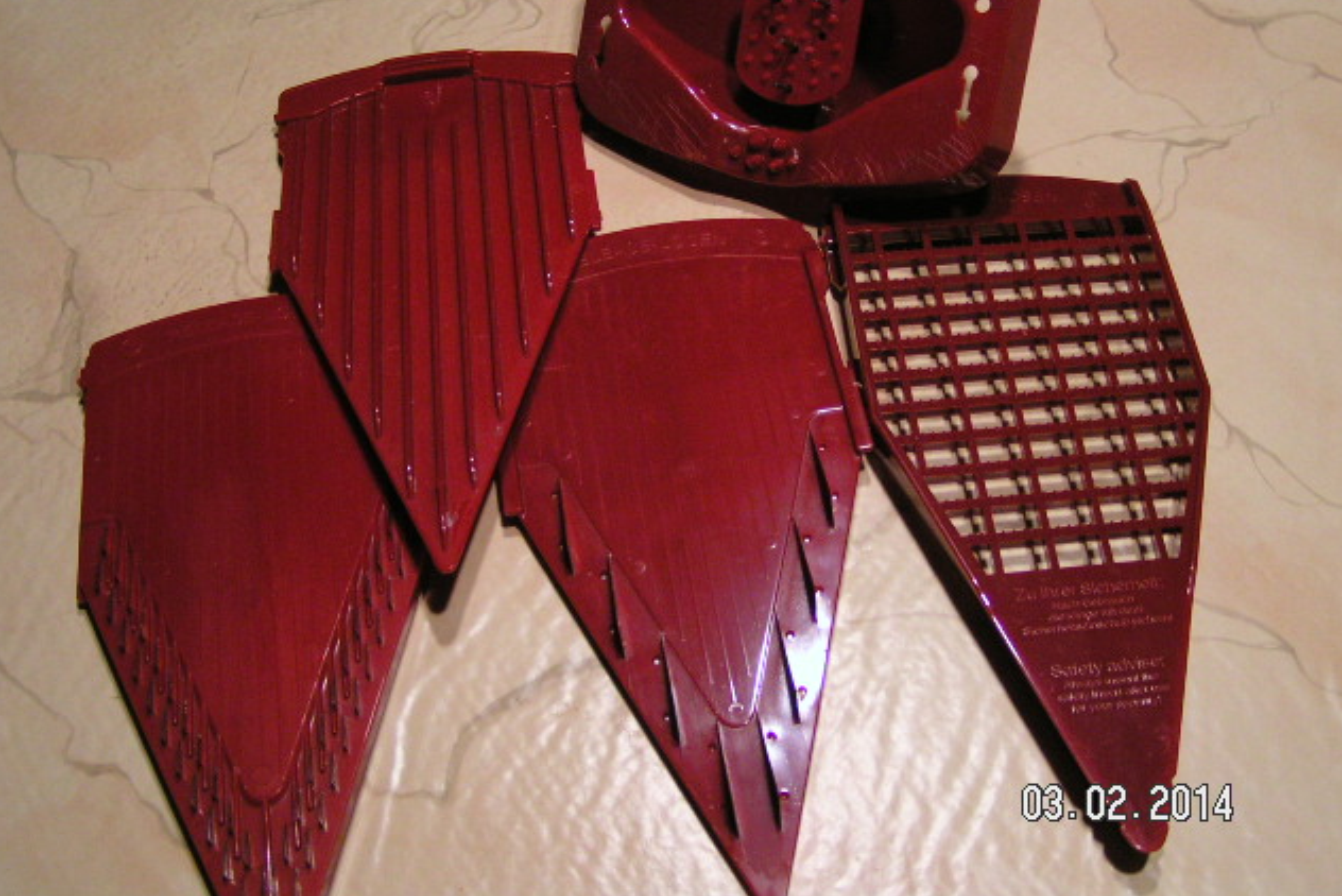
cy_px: 393
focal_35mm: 40
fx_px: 1492
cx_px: 669
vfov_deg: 33.4
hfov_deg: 48.4
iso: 200
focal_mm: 5.8
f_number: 2.8
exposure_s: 1/50
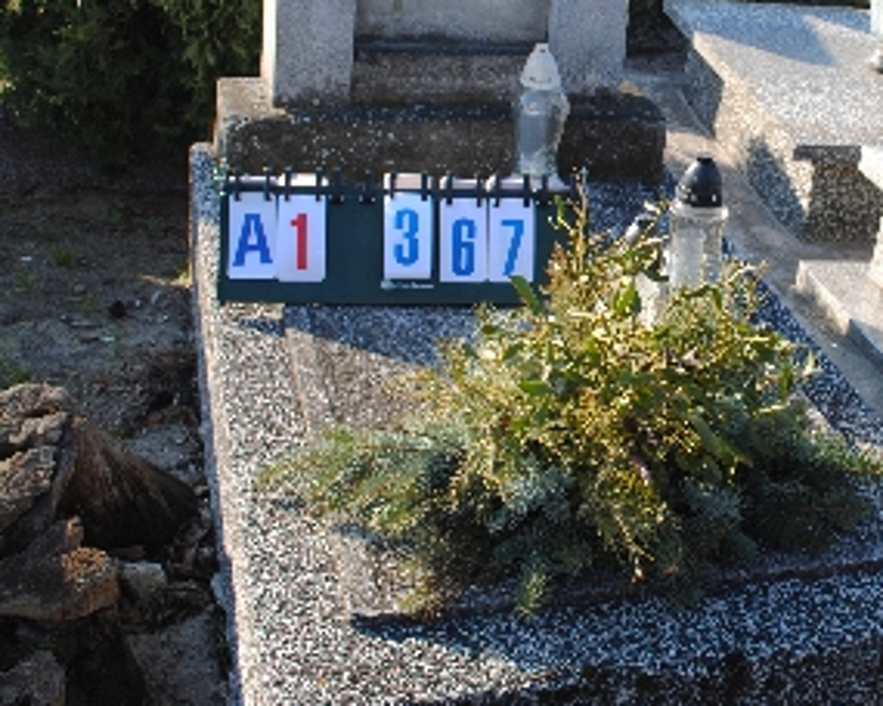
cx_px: 694
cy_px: 176
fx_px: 1490
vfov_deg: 26.3
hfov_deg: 32.2
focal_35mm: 57
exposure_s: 1/125
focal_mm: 18
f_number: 5.6
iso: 100
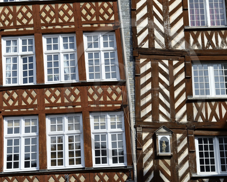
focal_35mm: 80
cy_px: 91
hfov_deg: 23.8
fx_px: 537
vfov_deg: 19.2
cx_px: 135
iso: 200
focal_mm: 70
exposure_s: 1/250
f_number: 11
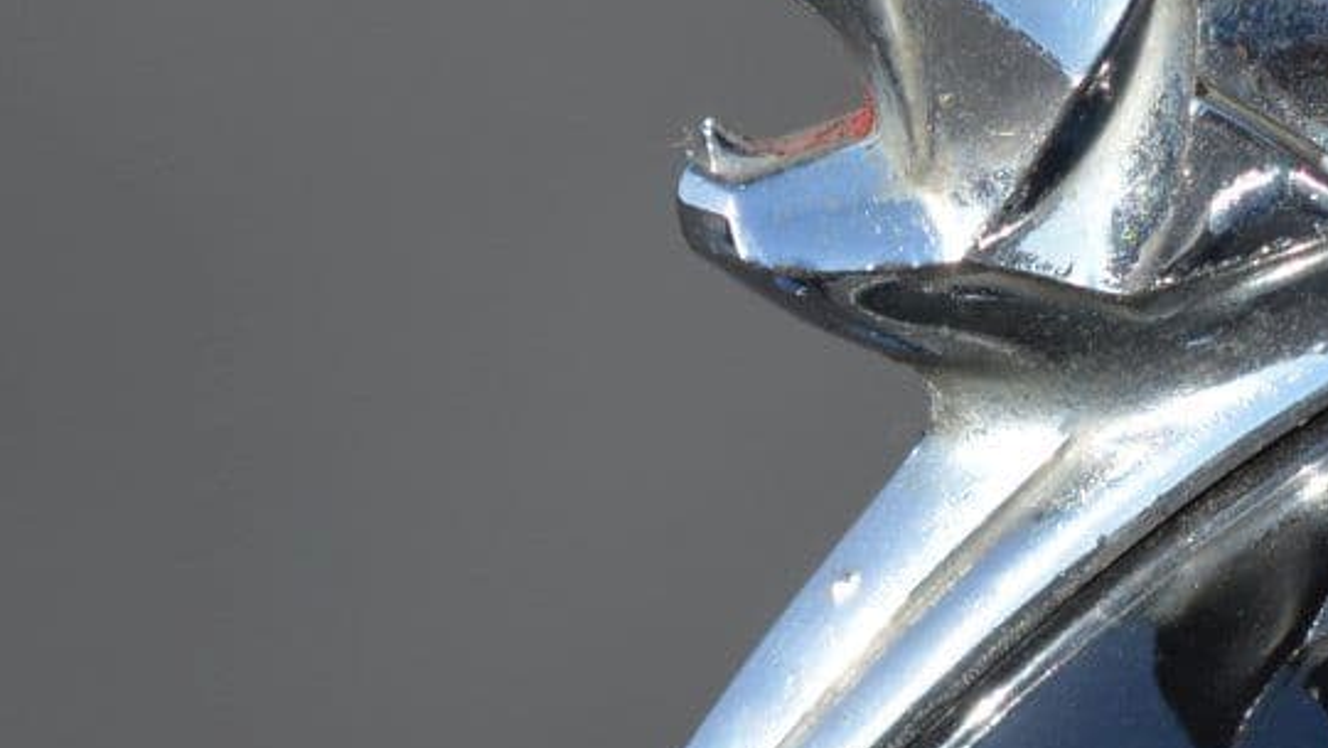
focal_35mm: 1568
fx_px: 55225
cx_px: 1719
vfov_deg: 0.8
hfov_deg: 1.4
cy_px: -327
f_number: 6.7
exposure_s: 1/750
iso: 200
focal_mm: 300
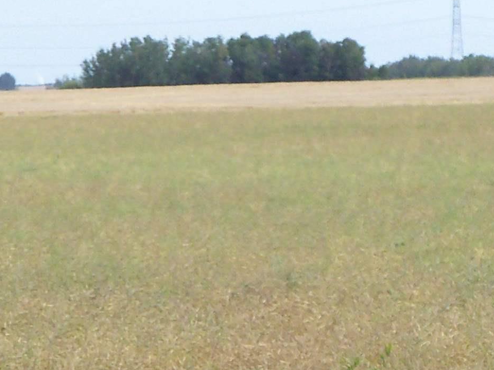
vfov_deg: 5.0
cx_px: 41
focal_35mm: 297
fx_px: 4238
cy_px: 306
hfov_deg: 6.7
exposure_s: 1/500
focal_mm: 16
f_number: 3.8
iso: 80
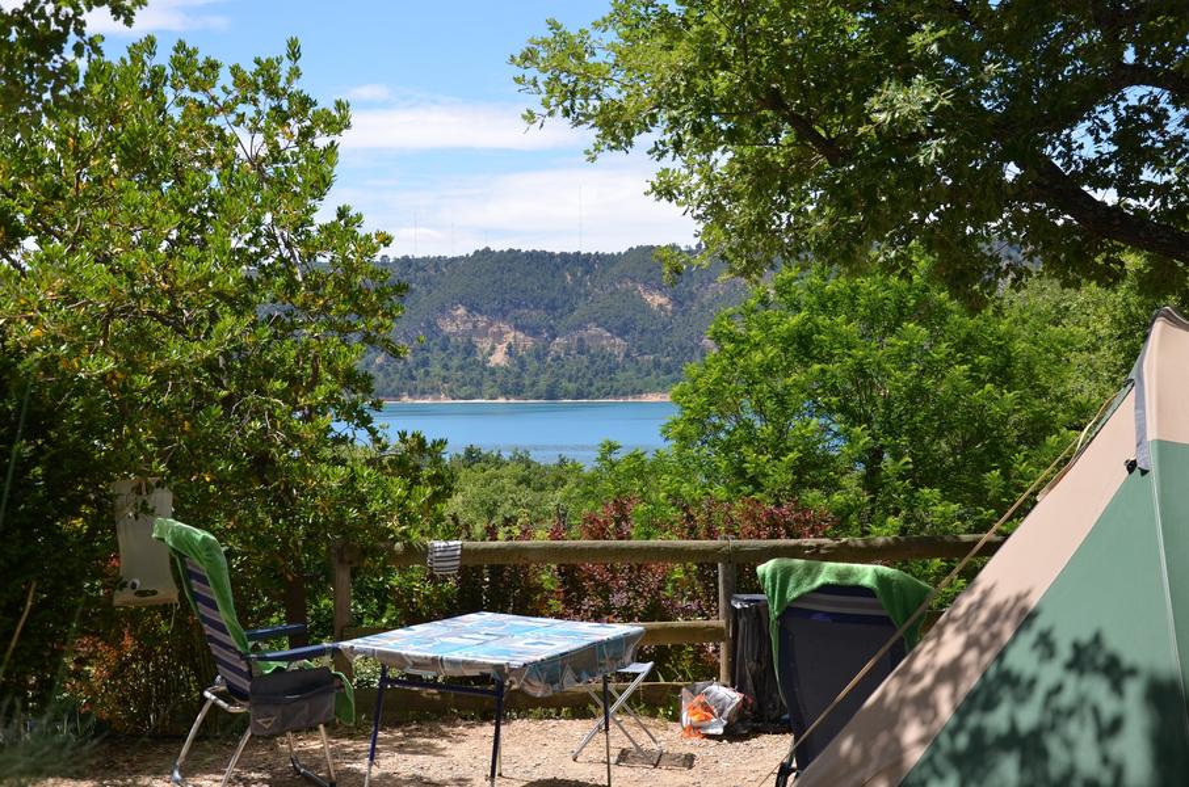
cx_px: 594
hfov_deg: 37.9
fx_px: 1730
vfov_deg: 25.6
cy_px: 394
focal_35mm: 52
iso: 100
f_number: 6.3
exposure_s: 1/250
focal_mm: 35
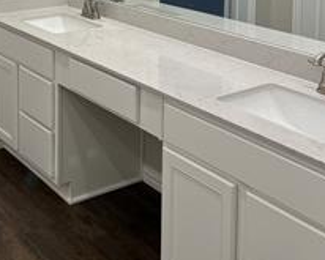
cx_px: 74
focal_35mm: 59
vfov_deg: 23.5
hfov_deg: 31.3
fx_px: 568
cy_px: -57
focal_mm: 5.1
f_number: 1.6
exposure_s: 1/120
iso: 64
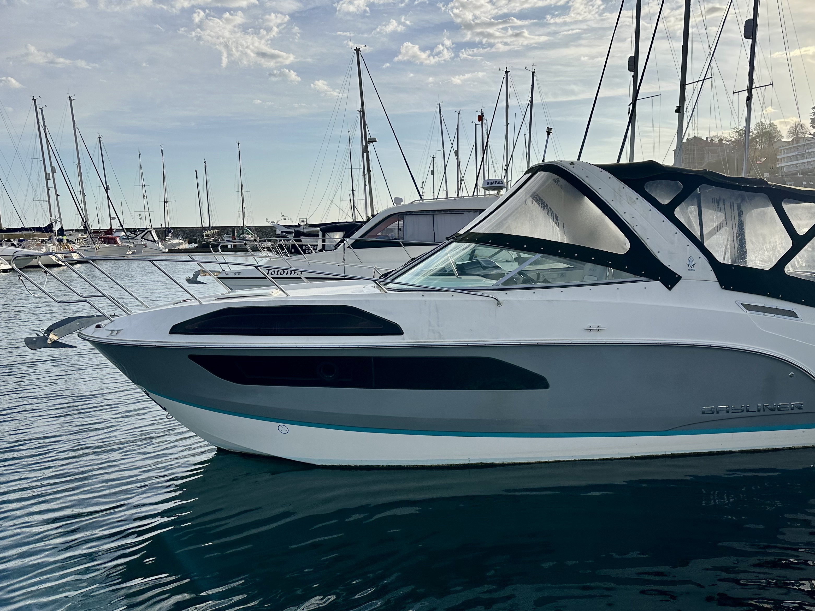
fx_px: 730
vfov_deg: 45.4
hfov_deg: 57.9
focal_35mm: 31
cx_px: 489
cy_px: 328
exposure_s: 1/6211
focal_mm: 6.86
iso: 80
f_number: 1.78
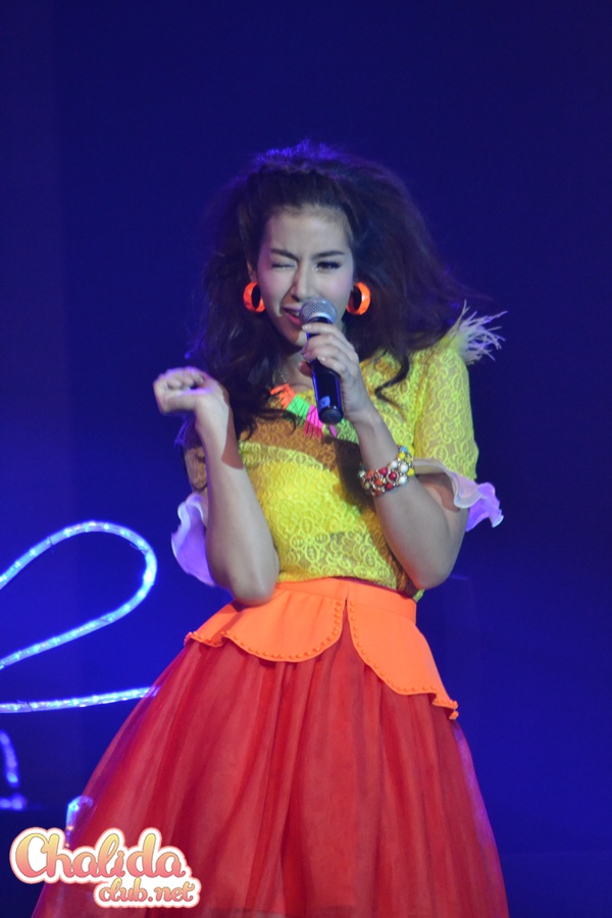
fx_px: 11474
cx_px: 306
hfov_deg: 3.1
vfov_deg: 4.6
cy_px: 459
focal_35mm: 450
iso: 3200
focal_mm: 300
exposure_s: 1/200
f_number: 5.6
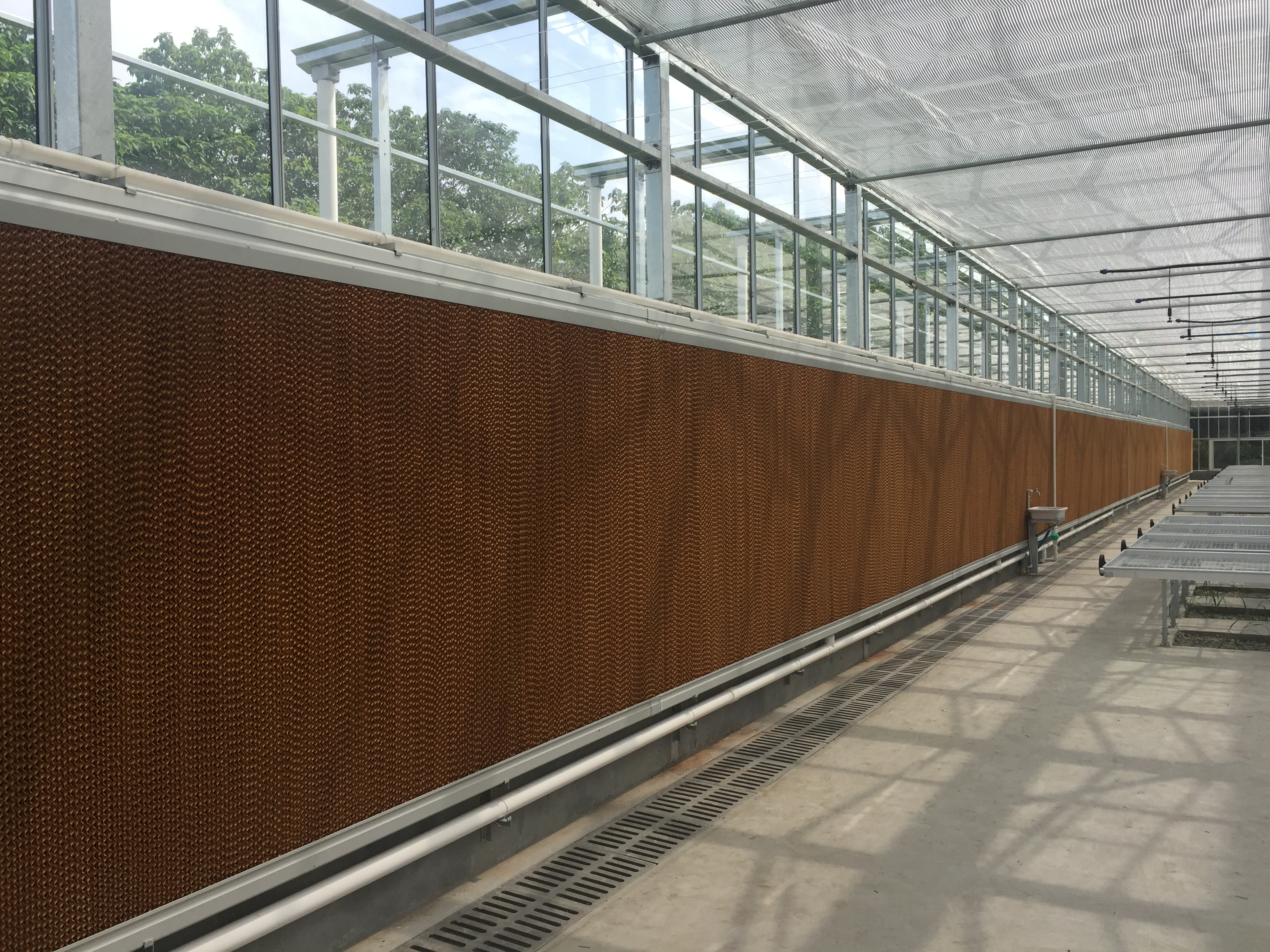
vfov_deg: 48.2
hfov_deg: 61.7
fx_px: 1064
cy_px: 476
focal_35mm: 29
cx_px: 635
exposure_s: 1/1099
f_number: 2.2
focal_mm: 4.15
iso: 32
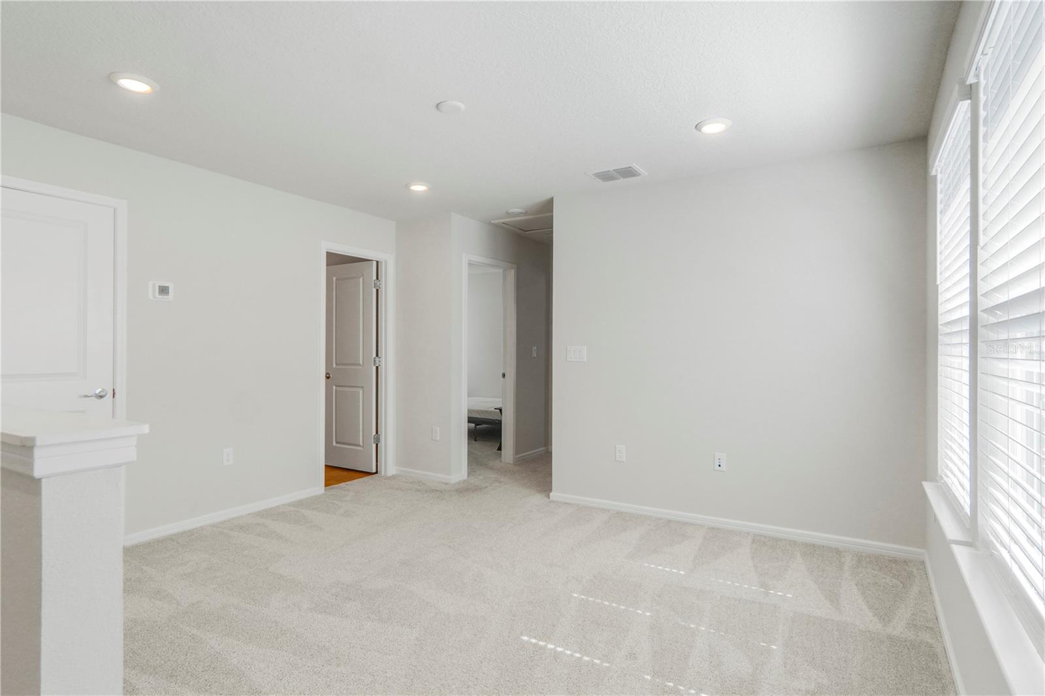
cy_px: 348
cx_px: 522
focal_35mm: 18
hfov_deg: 90.0
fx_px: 522
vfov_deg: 67.4
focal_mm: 12
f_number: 5.6
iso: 800
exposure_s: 1/250
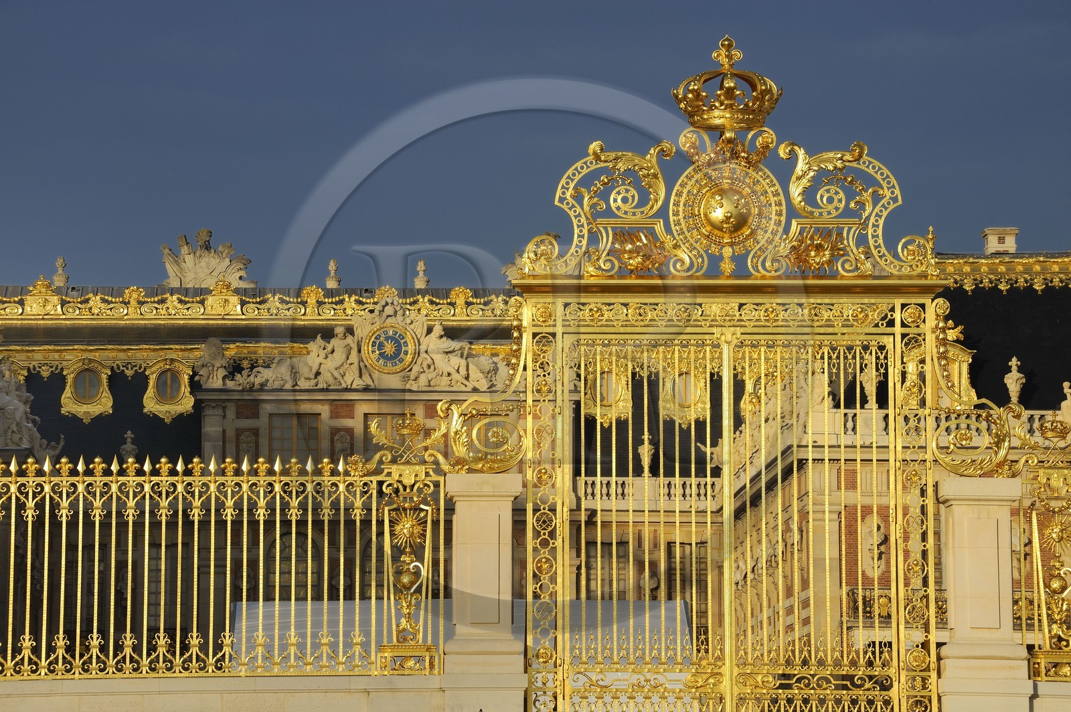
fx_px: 5945
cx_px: 536
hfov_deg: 10.3
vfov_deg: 6.9
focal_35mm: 200
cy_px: 356
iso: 200
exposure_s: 1/160
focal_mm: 200
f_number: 14
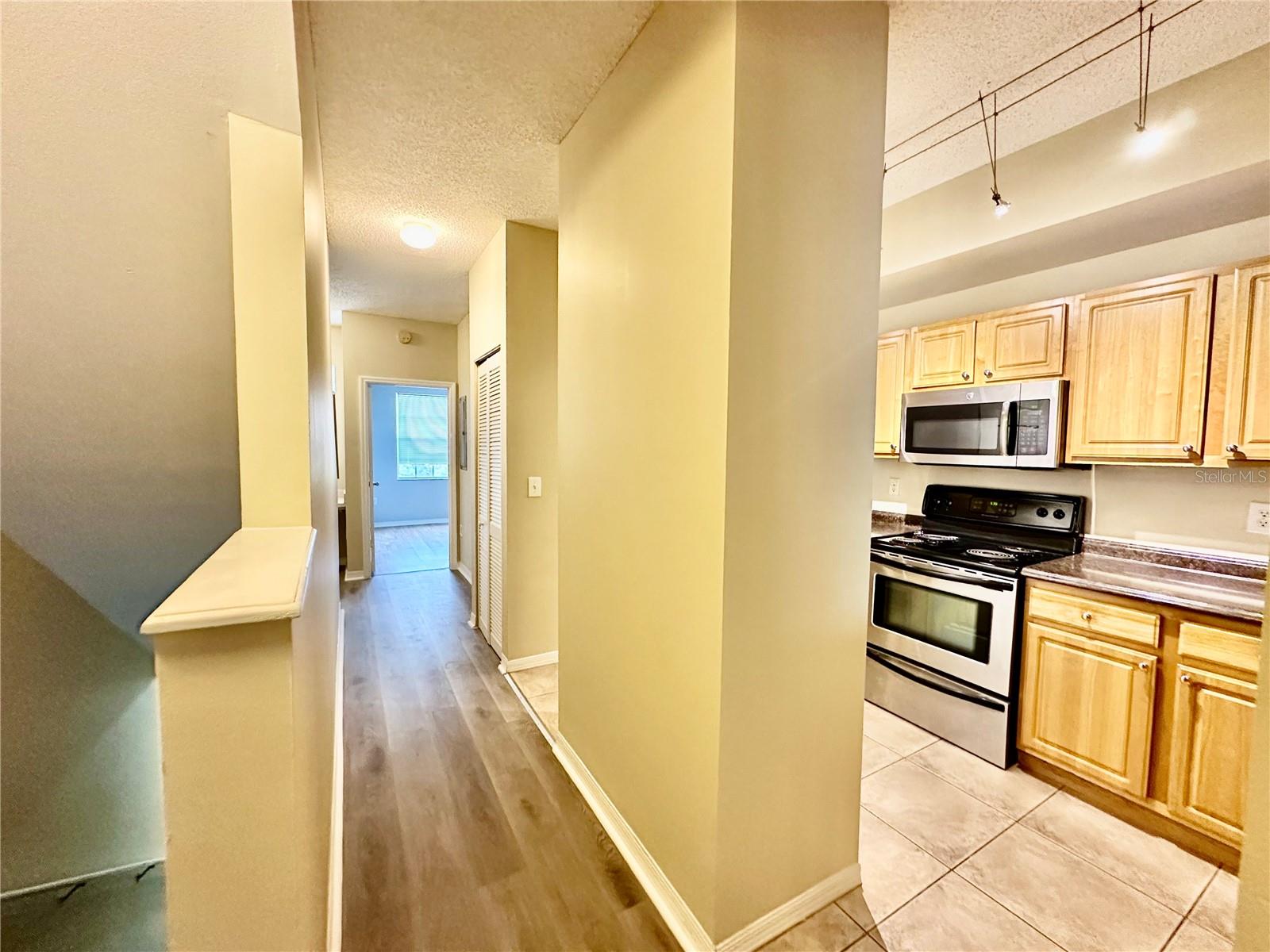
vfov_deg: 85.7
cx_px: 635
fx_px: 514
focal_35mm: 14
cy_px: 476
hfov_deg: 102.1
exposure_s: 1/60
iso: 640
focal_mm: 2.22
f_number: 2.2
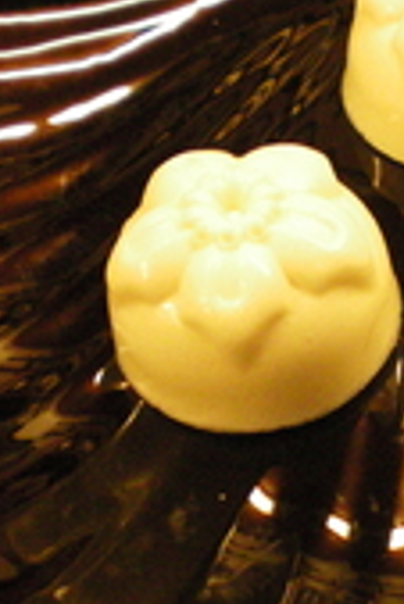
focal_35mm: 105
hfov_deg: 12.8
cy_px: 293
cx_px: 468
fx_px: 1764
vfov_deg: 19.4
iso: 400
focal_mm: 6.3
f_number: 3.1
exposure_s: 1/50
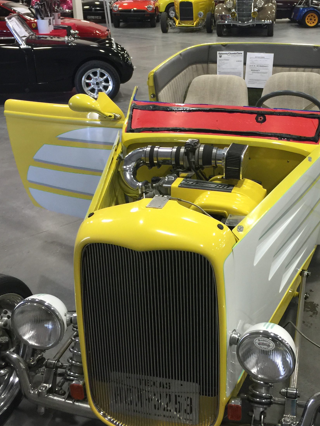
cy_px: 168
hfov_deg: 33.0
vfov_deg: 43.6
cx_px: 234
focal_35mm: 43
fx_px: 530
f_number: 2.2
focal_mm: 4.15
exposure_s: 1/15
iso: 50
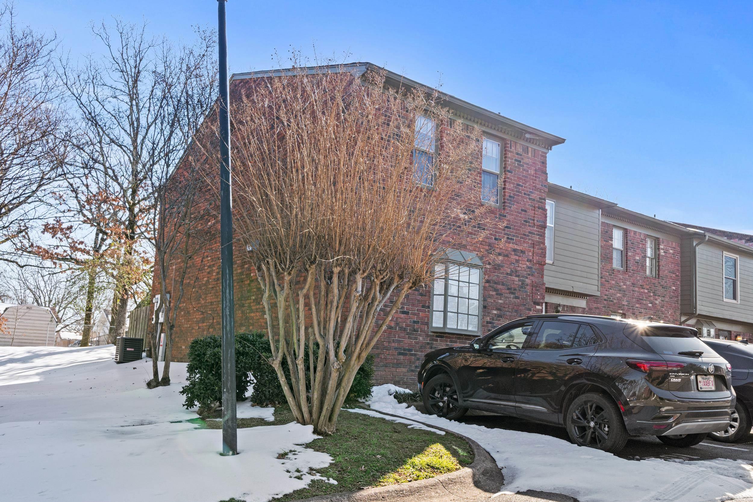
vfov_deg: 47.9
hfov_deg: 67.4
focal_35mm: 27
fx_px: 565
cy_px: 251
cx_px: 376
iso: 200
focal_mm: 18
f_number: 9
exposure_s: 1/60
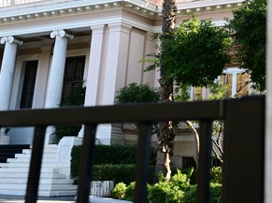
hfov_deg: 25.3
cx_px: 262
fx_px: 581
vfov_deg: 19.0
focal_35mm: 74
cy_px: -27
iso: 320
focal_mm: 28
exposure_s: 1/250
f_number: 4.5
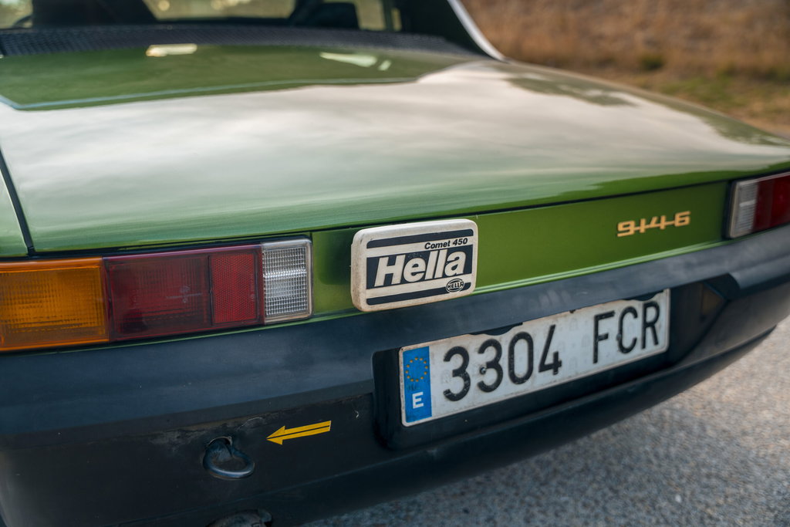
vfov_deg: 37.9
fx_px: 768
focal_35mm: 35
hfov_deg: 54.4
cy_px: 264
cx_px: 395
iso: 100
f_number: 2.8
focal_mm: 35
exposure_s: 1/200
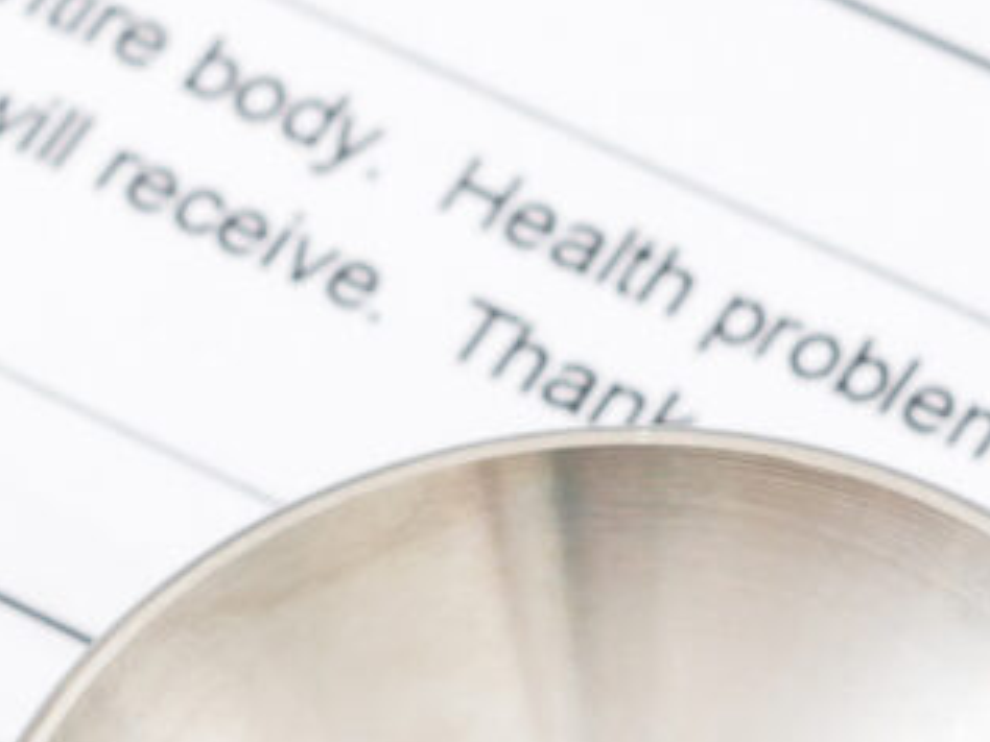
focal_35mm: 638
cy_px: 1235
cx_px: 1870
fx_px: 18246
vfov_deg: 2.3
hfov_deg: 3.1
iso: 100
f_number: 9
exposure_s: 1/125
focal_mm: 55
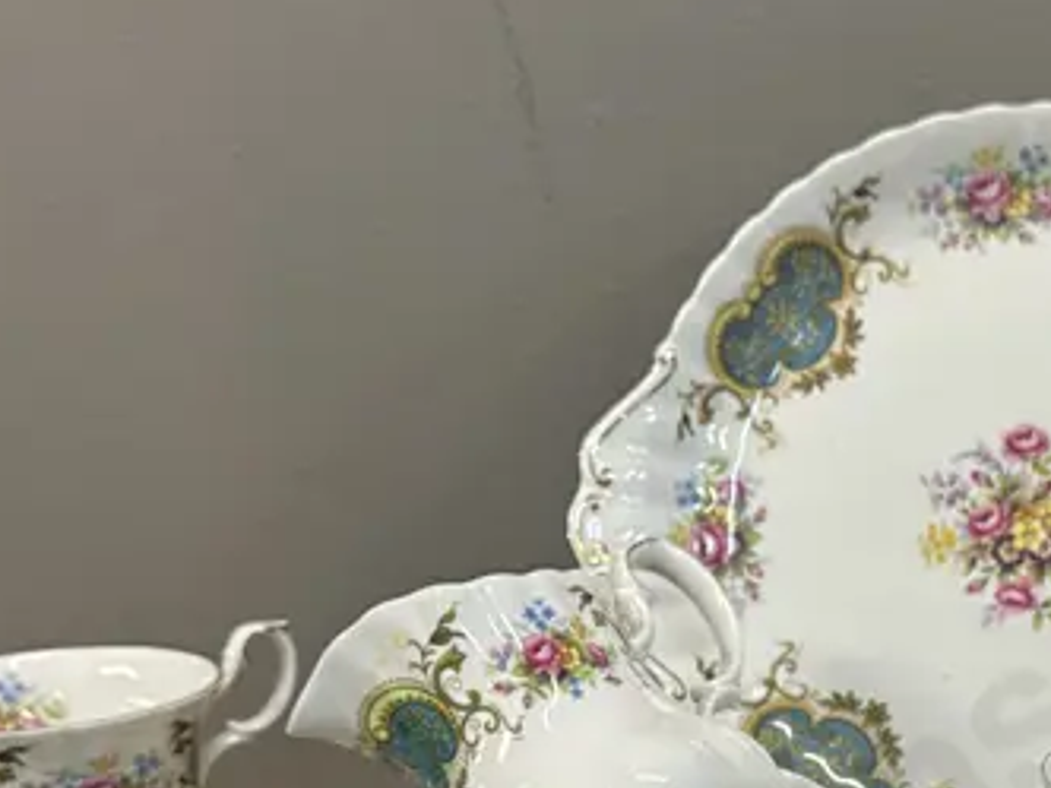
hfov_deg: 25.3
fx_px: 2247
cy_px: 753
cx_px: 994
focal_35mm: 74
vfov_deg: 19.4
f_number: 1.78
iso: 160
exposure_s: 1/100
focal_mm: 6.86
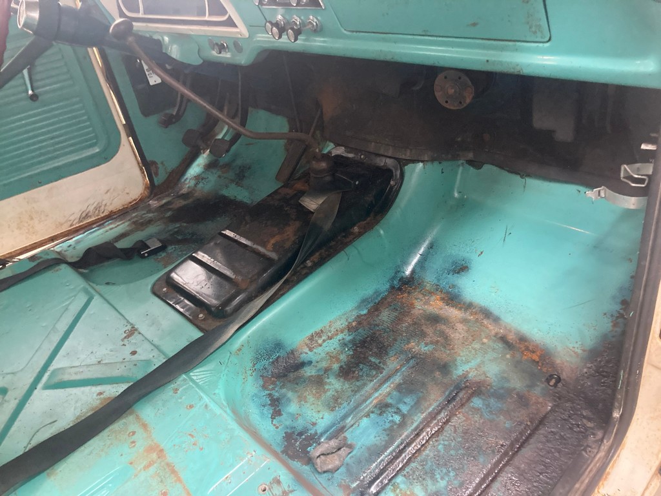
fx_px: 535
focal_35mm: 28
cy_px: 248
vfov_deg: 49.7
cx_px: 330
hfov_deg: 63.4
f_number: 1.8
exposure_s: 1/30
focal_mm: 3.99
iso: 500
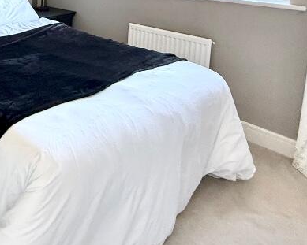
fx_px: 327
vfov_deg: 35.9
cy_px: -16
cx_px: -20
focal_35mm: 36
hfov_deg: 41.5
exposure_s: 1/99
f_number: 2.2
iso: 250
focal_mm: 2.22
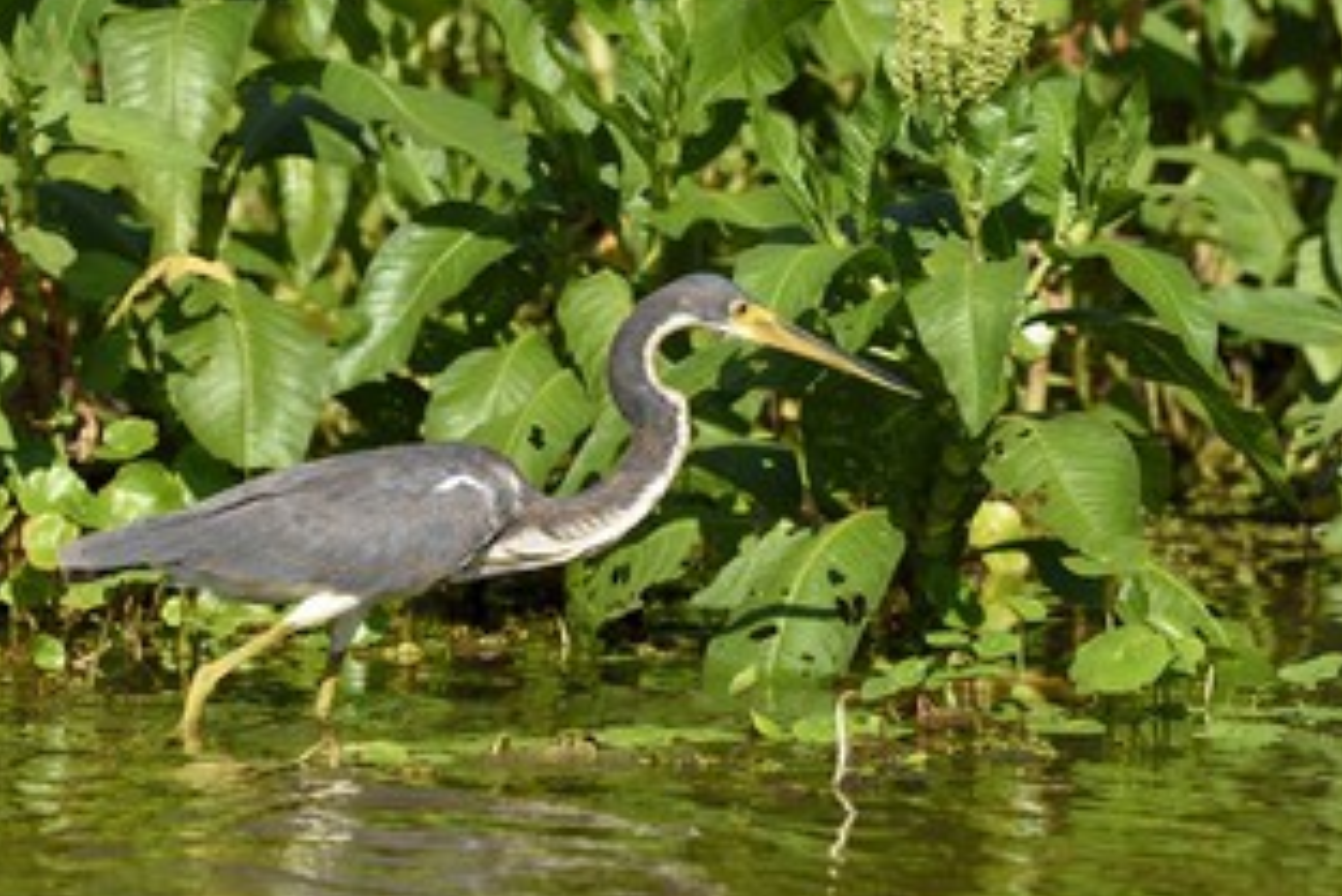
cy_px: 472
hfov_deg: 7.7
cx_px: 467
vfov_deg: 5.1
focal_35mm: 268
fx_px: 9995
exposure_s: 1/400
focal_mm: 200
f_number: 8
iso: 200
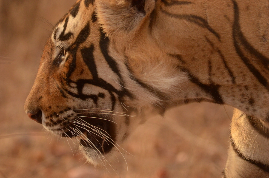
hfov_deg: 3.4
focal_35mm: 600
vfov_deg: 2.3
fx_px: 4474
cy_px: 89
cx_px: 134
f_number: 5.6
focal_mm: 400
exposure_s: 1/640
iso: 1600
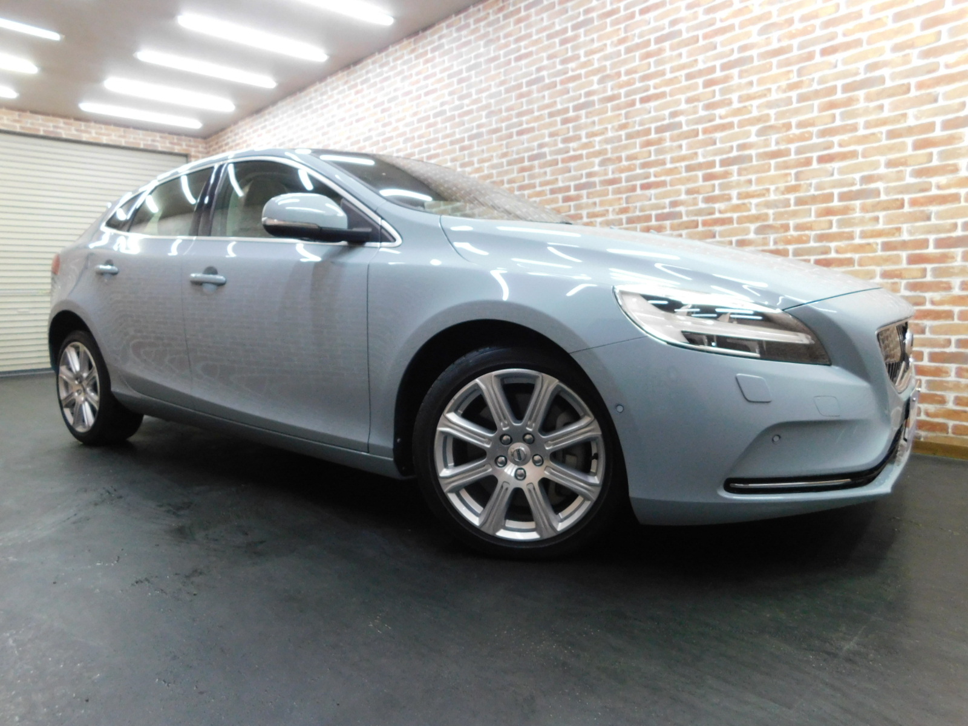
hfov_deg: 73.9
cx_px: 484
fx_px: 643
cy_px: 363
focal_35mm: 23
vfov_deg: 58.9
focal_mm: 4
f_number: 3
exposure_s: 1/25
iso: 400
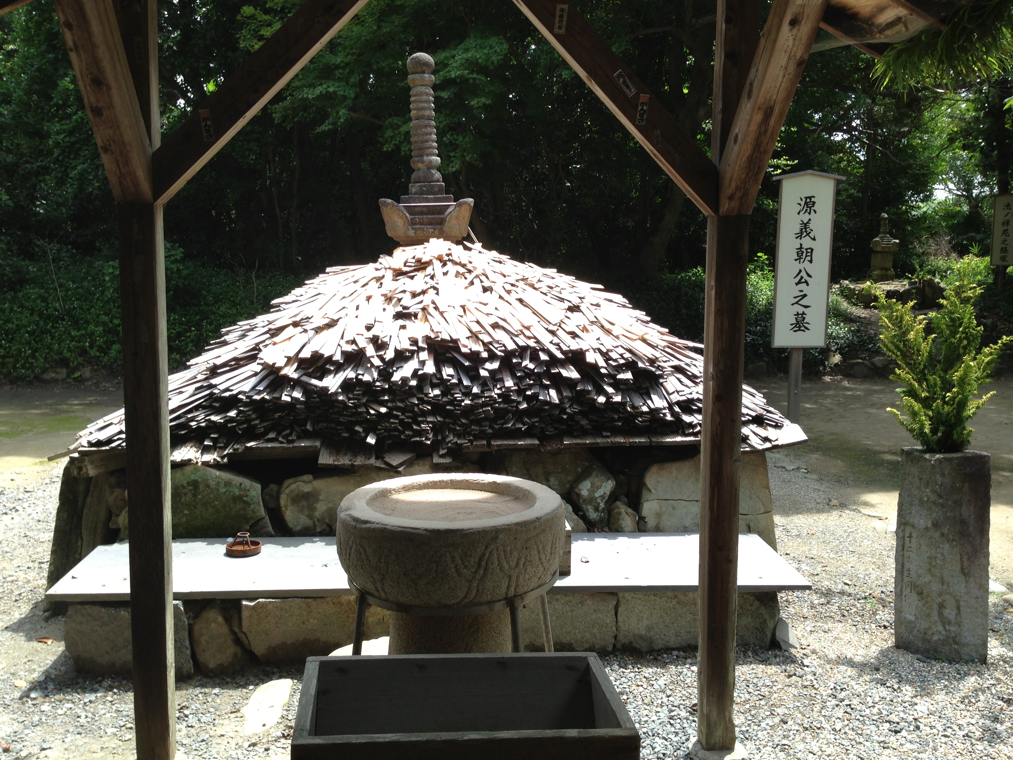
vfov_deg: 42.9
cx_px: 506
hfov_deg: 55.4
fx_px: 966
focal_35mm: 33
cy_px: 380
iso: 50
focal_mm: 4.13
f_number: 2.4
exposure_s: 1/259
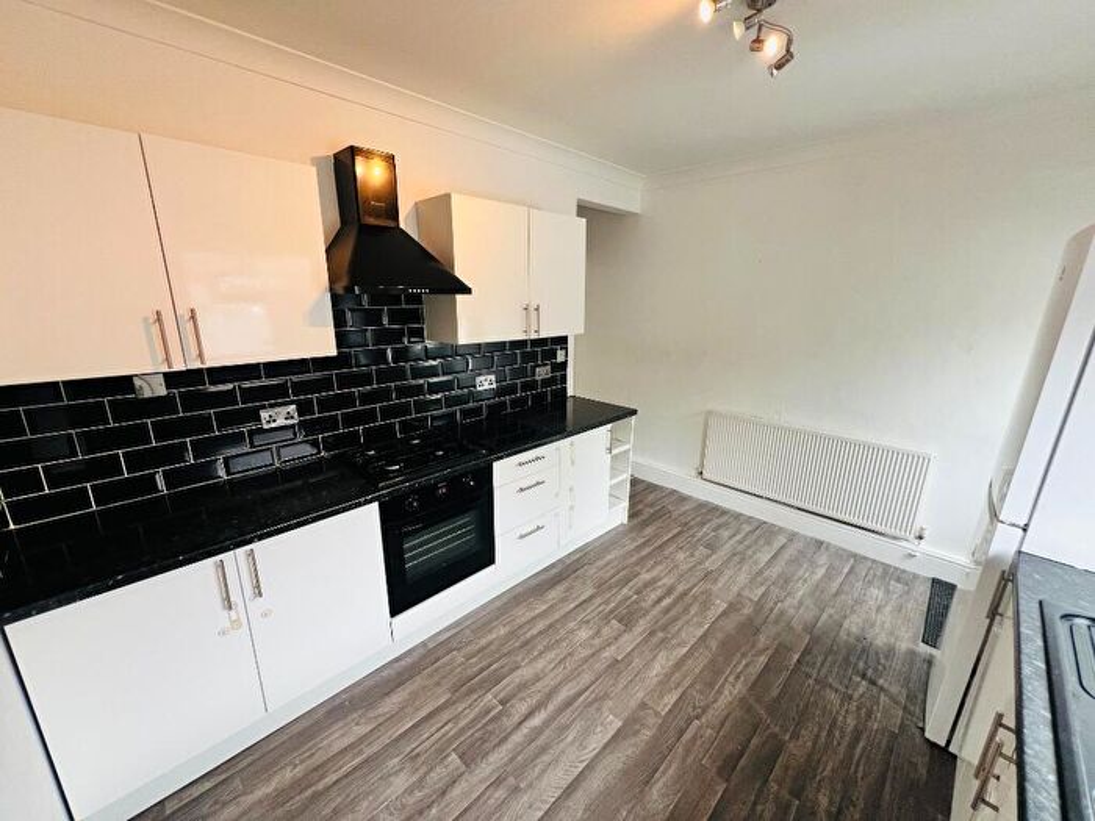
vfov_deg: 89.9
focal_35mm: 13
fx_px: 411
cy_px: 410
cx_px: 548
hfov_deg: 106.2
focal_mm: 1.57
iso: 100
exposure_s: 1/99
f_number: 1.8
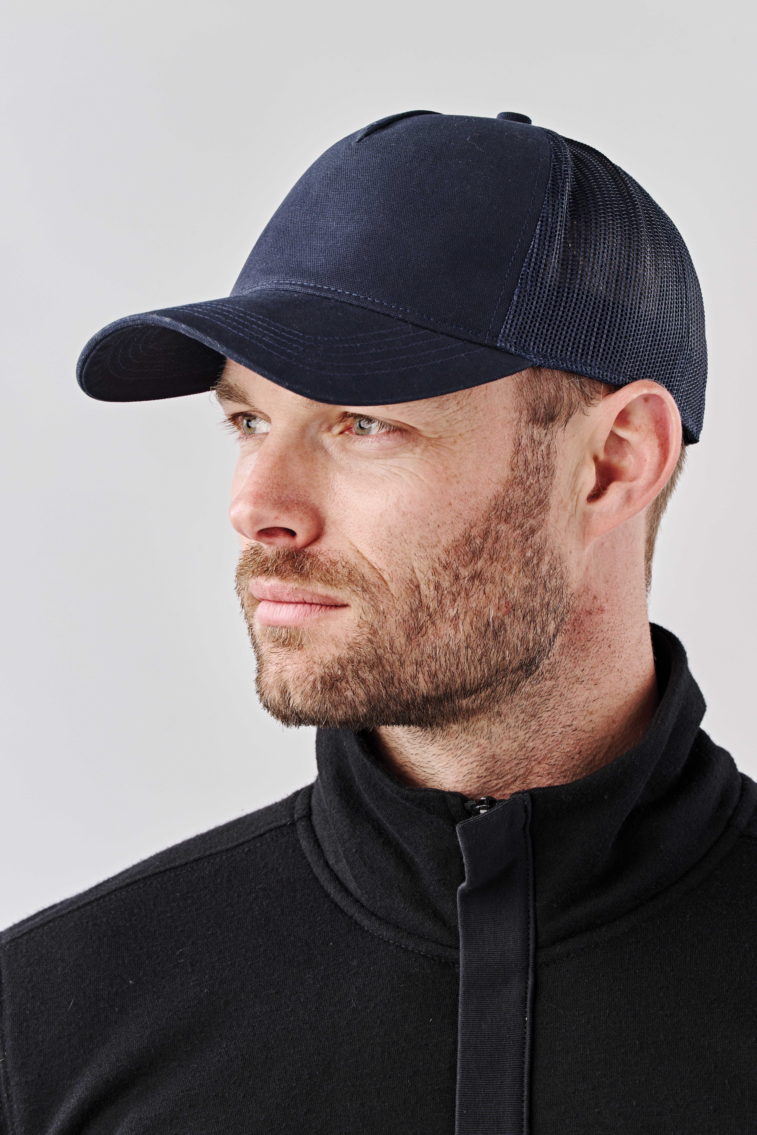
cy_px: 568
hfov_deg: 9.5
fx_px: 4573
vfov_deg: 14.2
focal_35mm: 145
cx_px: 378
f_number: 13
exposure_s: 1/100
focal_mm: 145
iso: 100
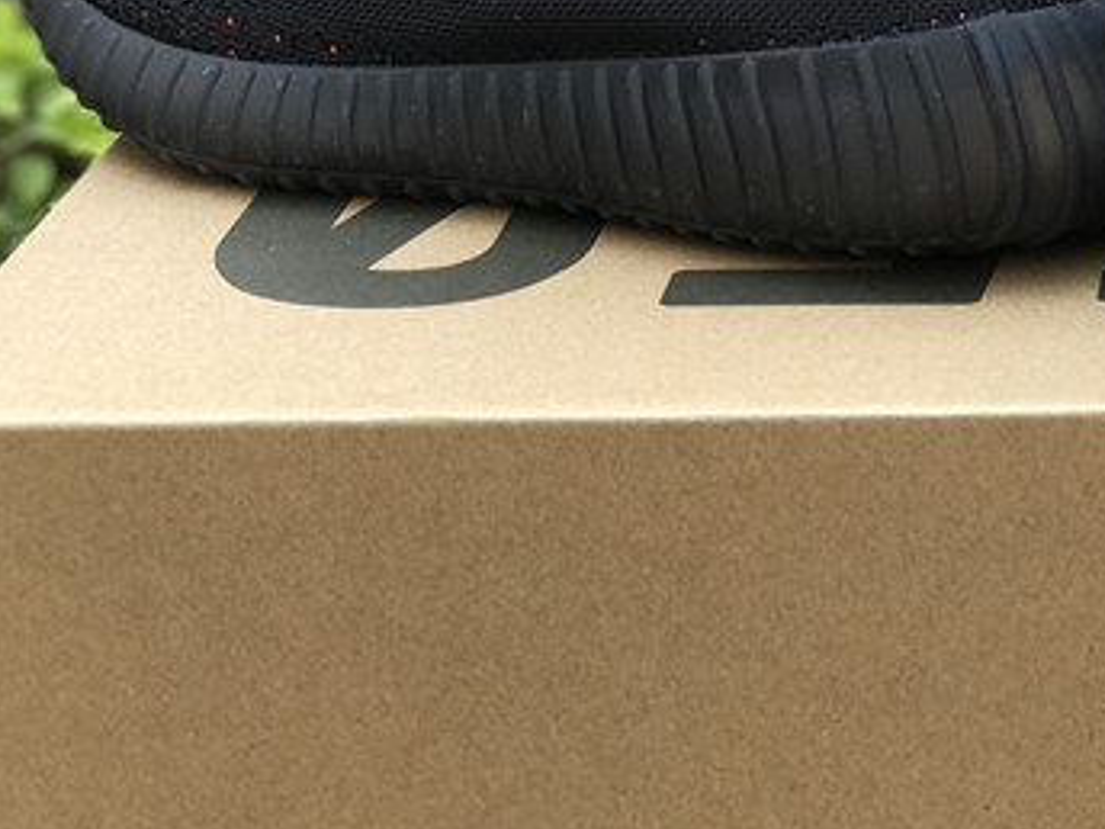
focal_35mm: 121
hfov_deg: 16.1
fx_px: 3863
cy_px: 98
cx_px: 912
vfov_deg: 12.2
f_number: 2.8
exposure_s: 1/100
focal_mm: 6.6
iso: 25
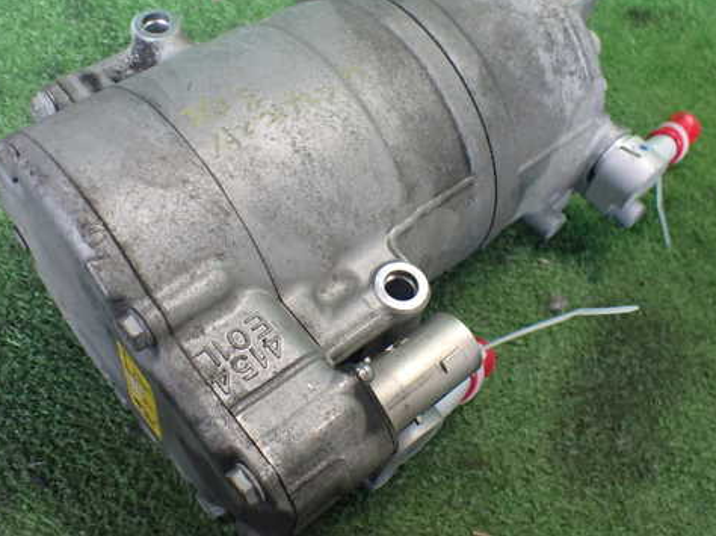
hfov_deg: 49.0
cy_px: 237
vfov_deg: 37.6
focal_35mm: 38
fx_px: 786
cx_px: 338
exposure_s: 1/125
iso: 800
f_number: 2.3
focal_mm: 5.4
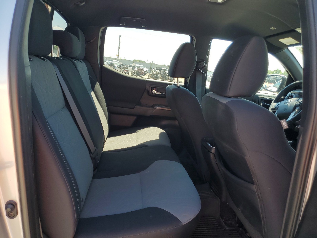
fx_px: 238
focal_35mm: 26
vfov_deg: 53.1
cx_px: 158
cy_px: 119
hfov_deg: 67.3
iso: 50
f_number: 1.5
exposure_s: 1/385
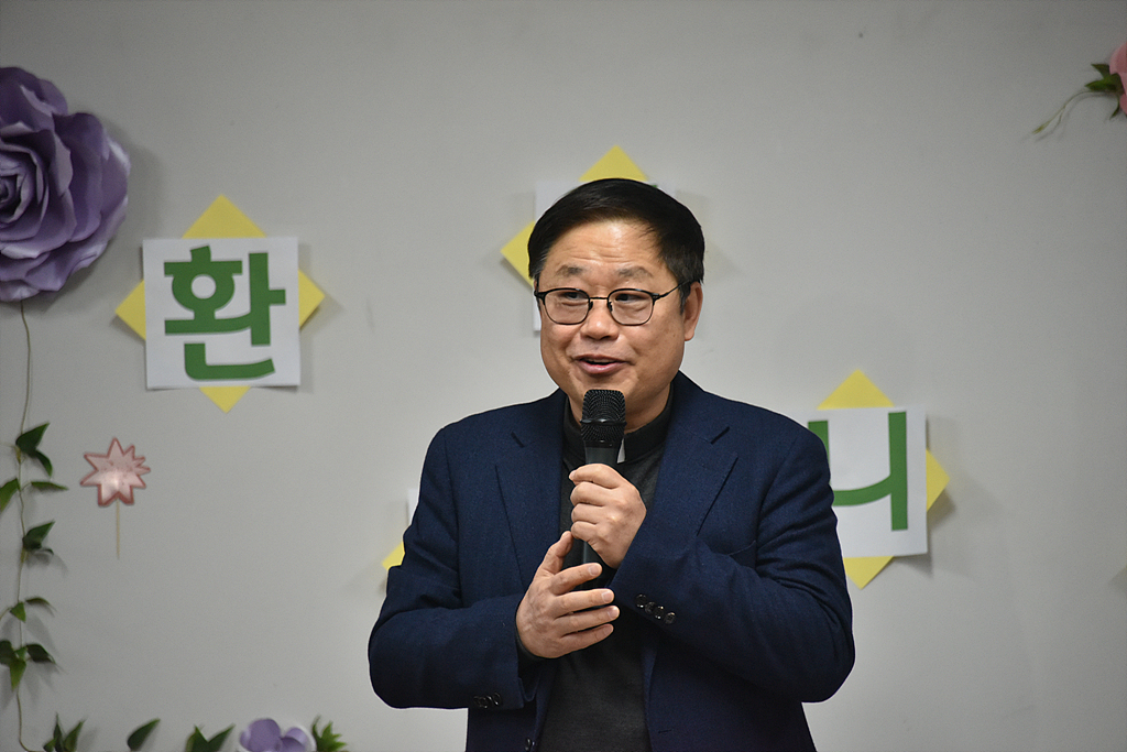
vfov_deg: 4.6
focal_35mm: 300
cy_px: 376
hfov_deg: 6.9
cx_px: 564
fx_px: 9392
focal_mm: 300
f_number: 5.6
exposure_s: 1/125
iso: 2500
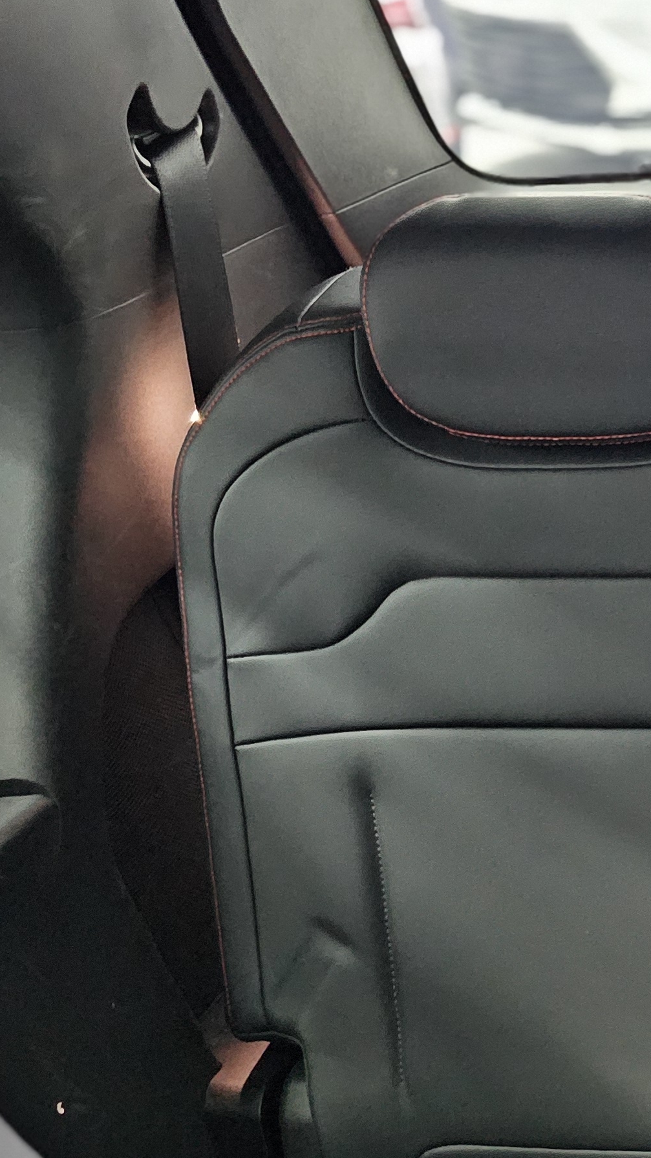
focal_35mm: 56
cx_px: 1030
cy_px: 944
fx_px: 1718
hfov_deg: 18.5
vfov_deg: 35.9
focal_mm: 6.3
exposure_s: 1/17
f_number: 1.7
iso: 2500
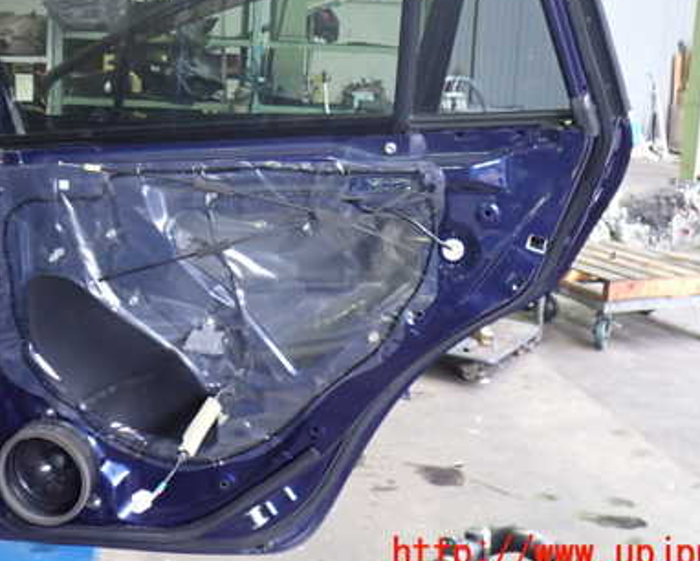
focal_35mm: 46
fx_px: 953
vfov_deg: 32.4
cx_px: 257
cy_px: 165
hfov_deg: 40.0
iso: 800
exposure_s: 1/30
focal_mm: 5.4
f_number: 2.3
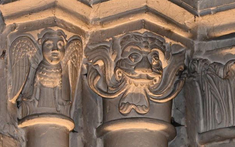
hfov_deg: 7.1
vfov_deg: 4.4
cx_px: 156
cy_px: 71
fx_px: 1897
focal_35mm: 296
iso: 11400
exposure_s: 1/200
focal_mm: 170
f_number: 6.3
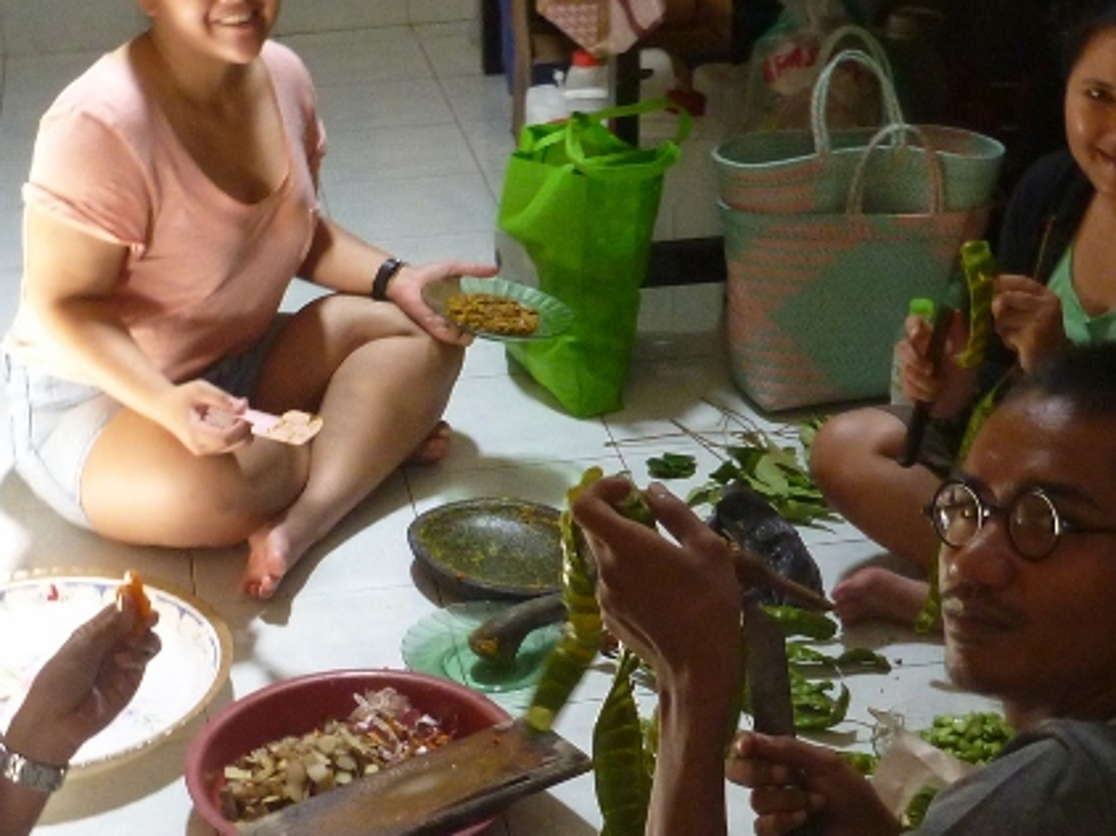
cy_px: 622
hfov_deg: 28.5
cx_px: 452
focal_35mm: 68
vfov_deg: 21.4
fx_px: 2191
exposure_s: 1/10
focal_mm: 4.9
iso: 400
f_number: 3.3
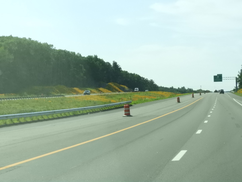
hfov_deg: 18.7
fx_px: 734
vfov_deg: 14.1
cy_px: 91
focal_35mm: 105
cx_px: 121
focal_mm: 18.8
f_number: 7.6
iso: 1600
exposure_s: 1/3200
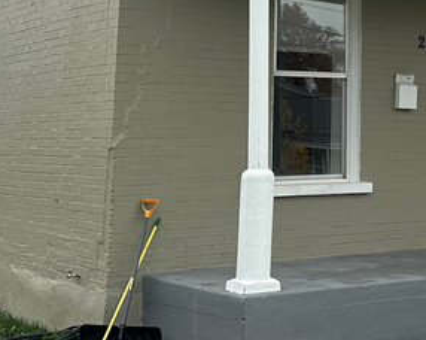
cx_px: 486
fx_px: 1058
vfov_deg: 17.8
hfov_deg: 21.4
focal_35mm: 84
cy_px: -6
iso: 80
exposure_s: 1/1692
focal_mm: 6.86
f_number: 1.78
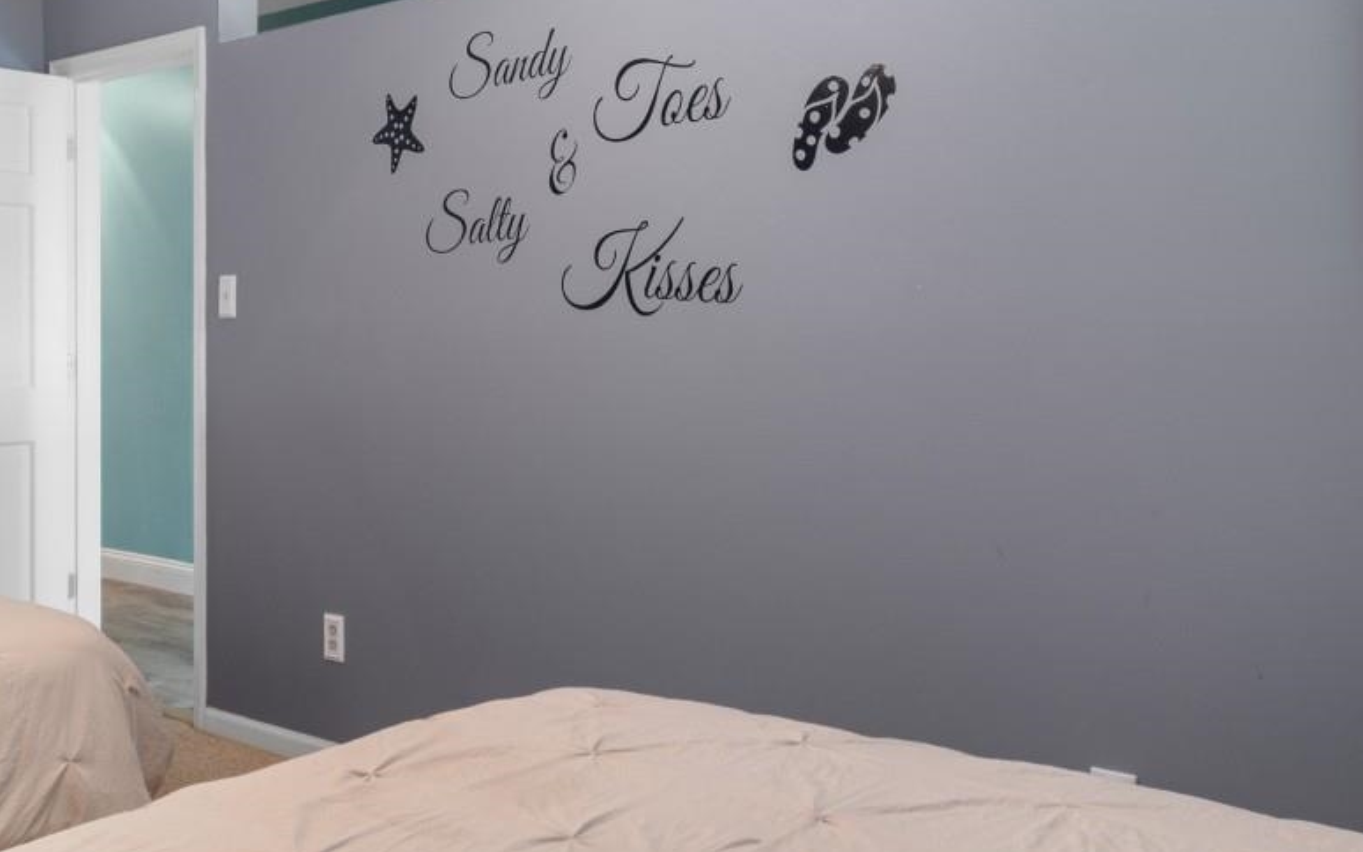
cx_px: 704
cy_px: 306
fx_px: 1189
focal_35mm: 32
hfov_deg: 59.6
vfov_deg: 39.1
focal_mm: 10
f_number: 4.5
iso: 100
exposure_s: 1/6
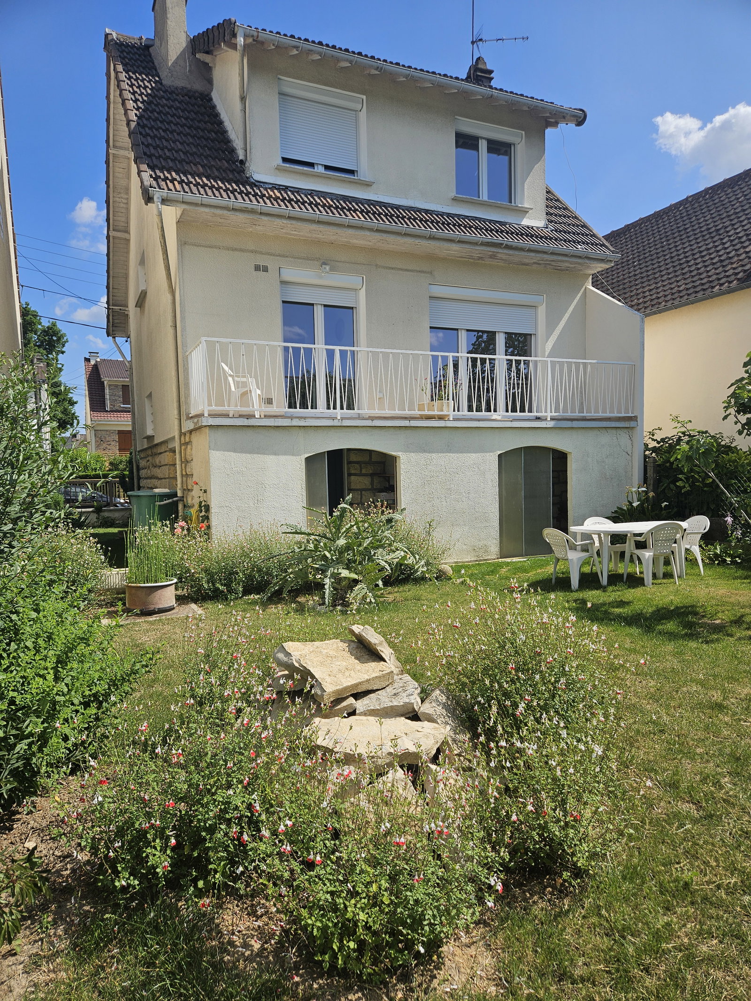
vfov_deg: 73.9
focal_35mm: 23
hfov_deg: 58.9
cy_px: 500
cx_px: 376
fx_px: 665
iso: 25
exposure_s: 1/2277
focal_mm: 5.4
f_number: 1.8
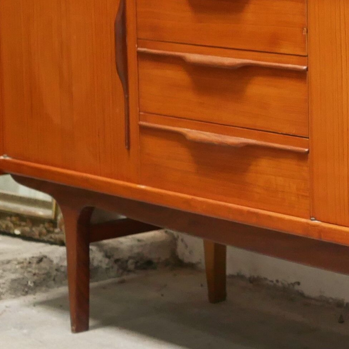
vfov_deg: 10.6
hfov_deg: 10.5
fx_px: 1859
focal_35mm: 163
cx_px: 471
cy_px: -33
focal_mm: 20
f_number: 1.7
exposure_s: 1/60
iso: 800
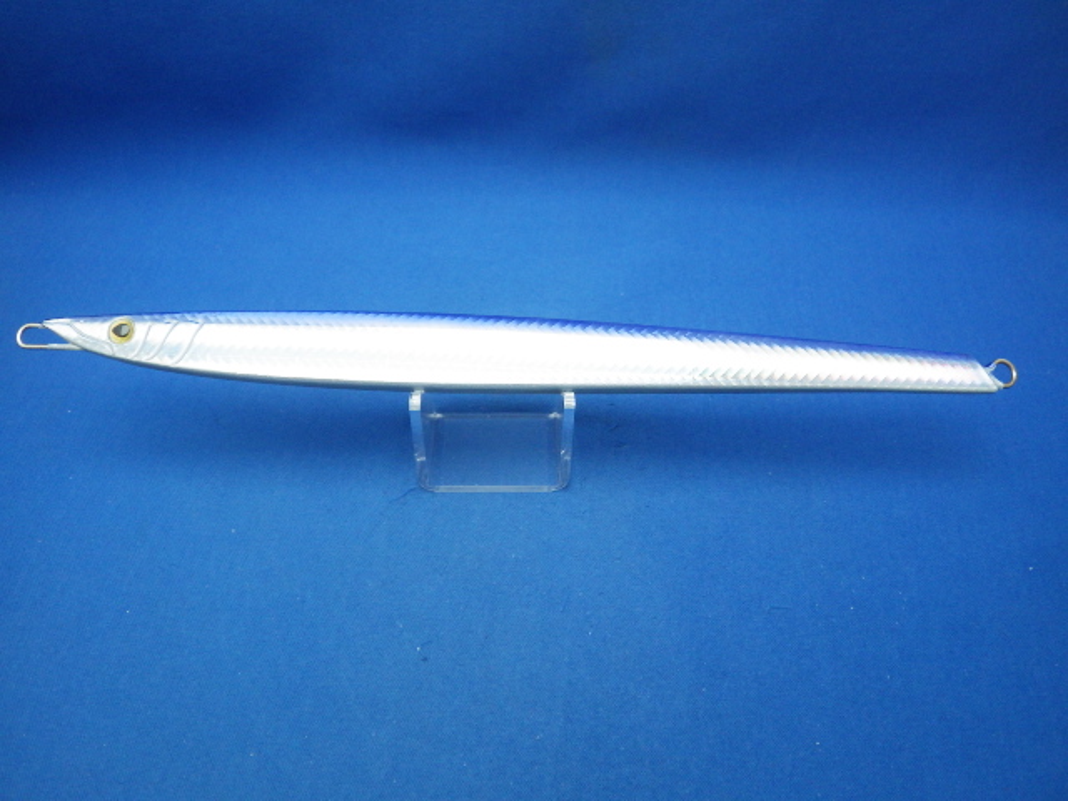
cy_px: 400
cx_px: 534
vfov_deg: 45.4
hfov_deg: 58.4
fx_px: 956
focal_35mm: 31
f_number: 2.3
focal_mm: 5.5
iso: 400
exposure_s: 1/80
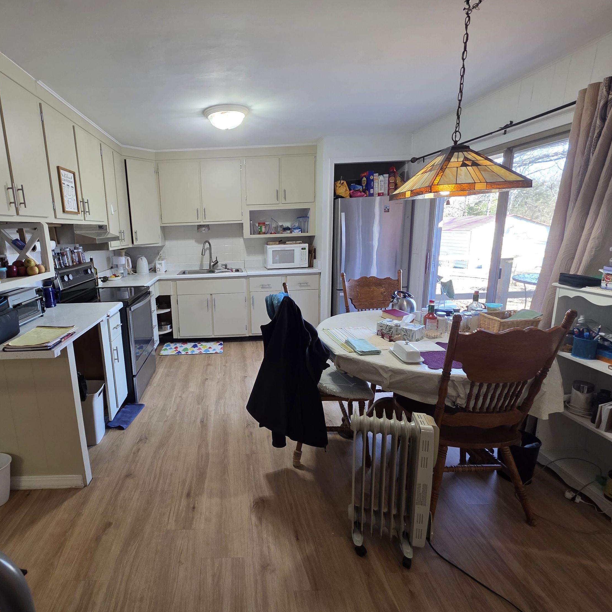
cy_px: 300
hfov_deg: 85.2
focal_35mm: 16
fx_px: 320
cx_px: 219
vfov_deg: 87.4
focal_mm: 2.2
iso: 160
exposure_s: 1/60
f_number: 1.9
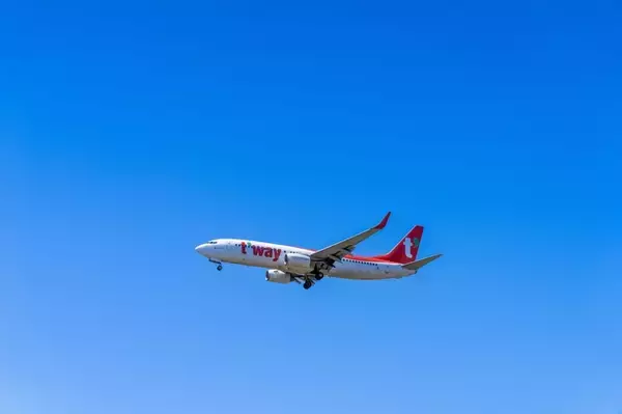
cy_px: 207
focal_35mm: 70
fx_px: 1208
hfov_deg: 28.9
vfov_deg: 19.4
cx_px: 311
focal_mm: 70
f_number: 3.5
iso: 100
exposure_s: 1/2000
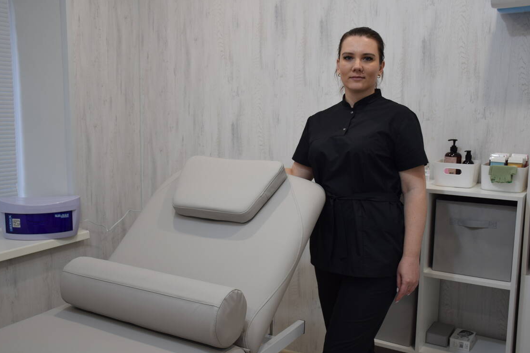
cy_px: 187
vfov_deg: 34.2
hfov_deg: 49.6
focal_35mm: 39
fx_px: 574
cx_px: 259
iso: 400
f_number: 4
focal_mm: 24
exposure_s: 1/80
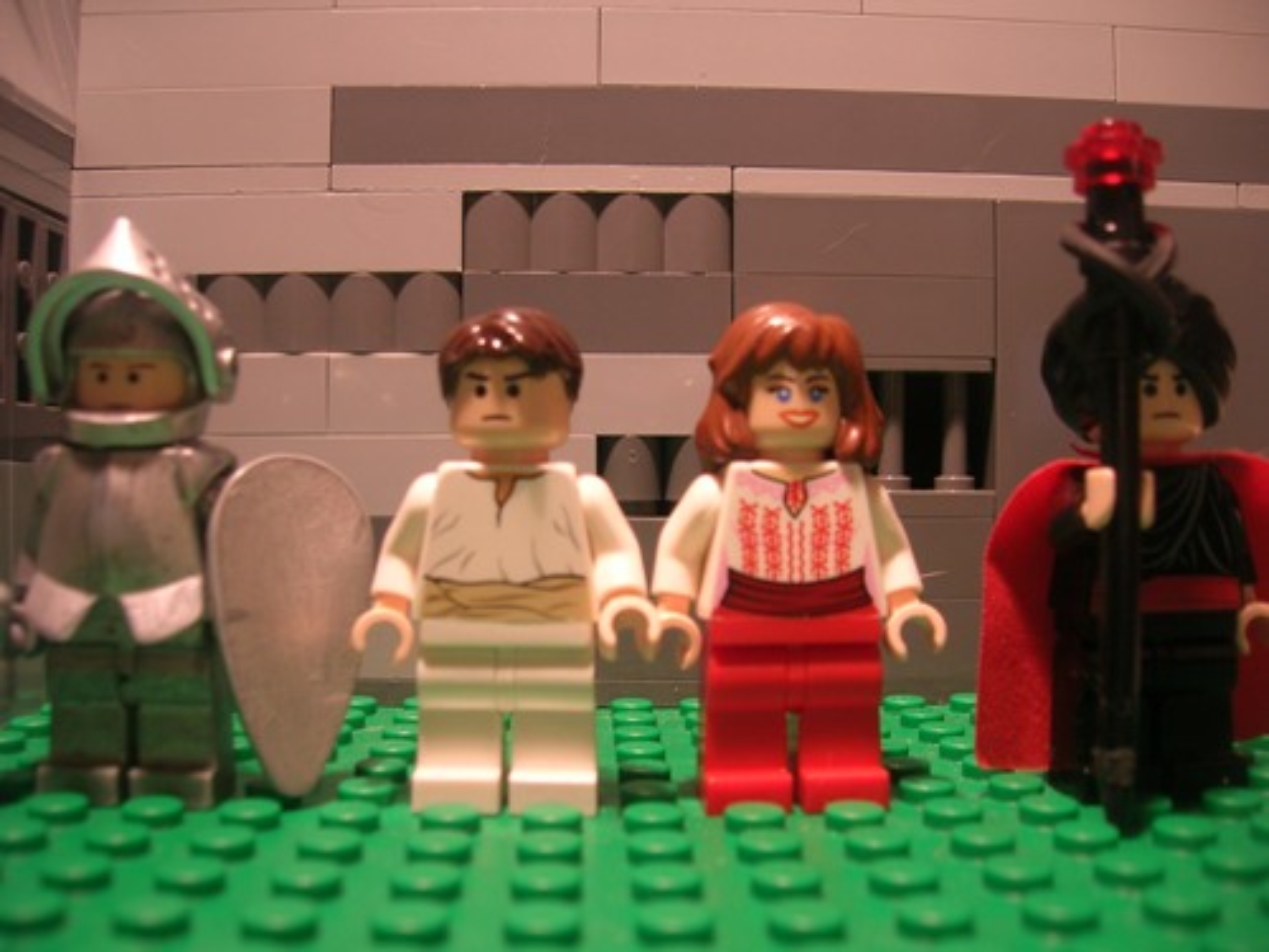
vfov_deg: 41.8
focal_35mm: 34
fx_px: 1246
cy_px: 476
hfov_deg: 54.0
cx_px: 634
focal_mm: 5.7
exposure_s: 1/10.4
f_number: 2.9
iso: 50
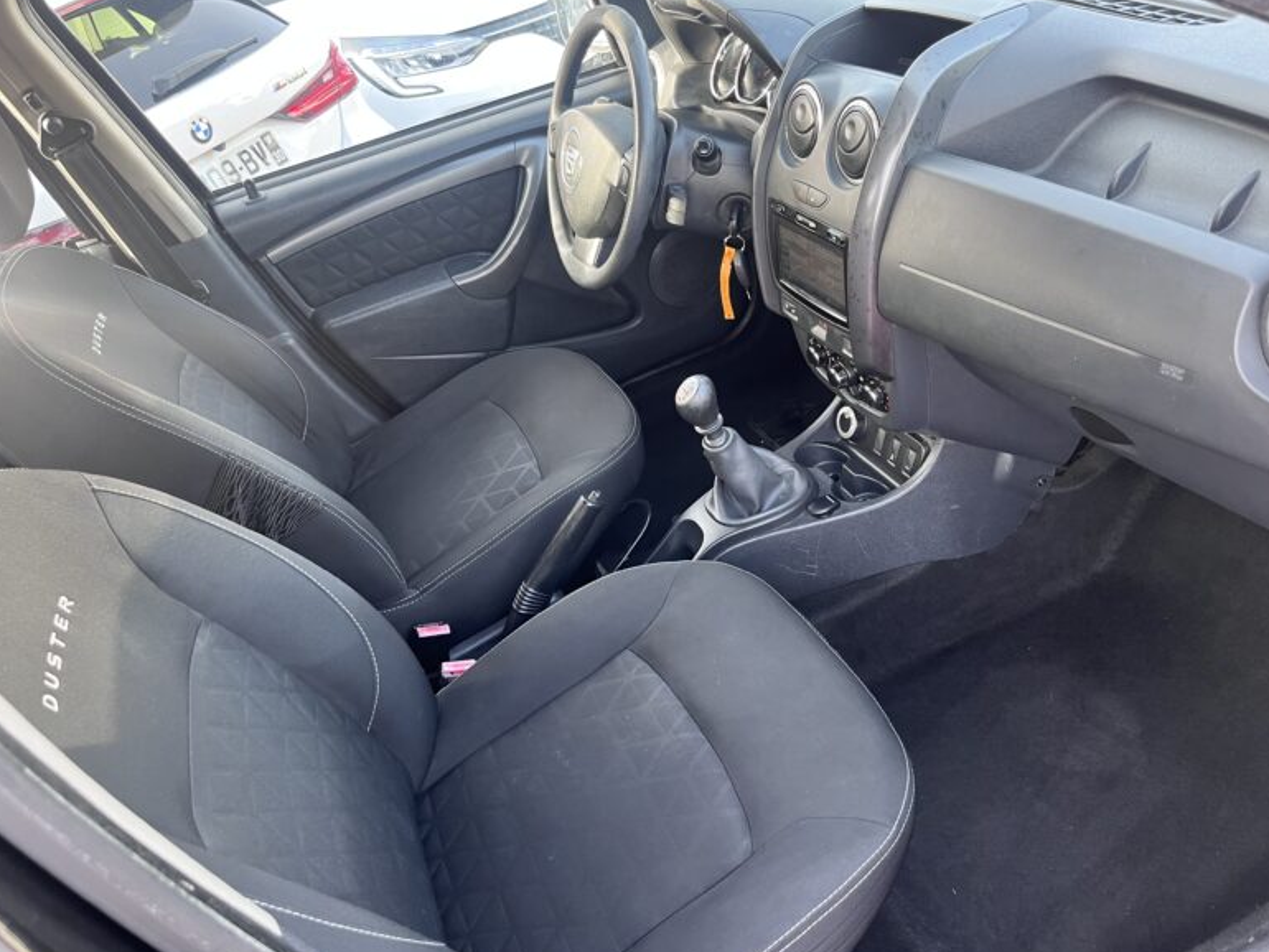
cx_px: 621
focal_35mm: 27
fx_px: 990
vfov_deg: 51.4
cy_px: 468
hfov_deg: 65.3
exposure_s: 1/89
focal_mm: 5.1
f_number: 1.6
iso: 125
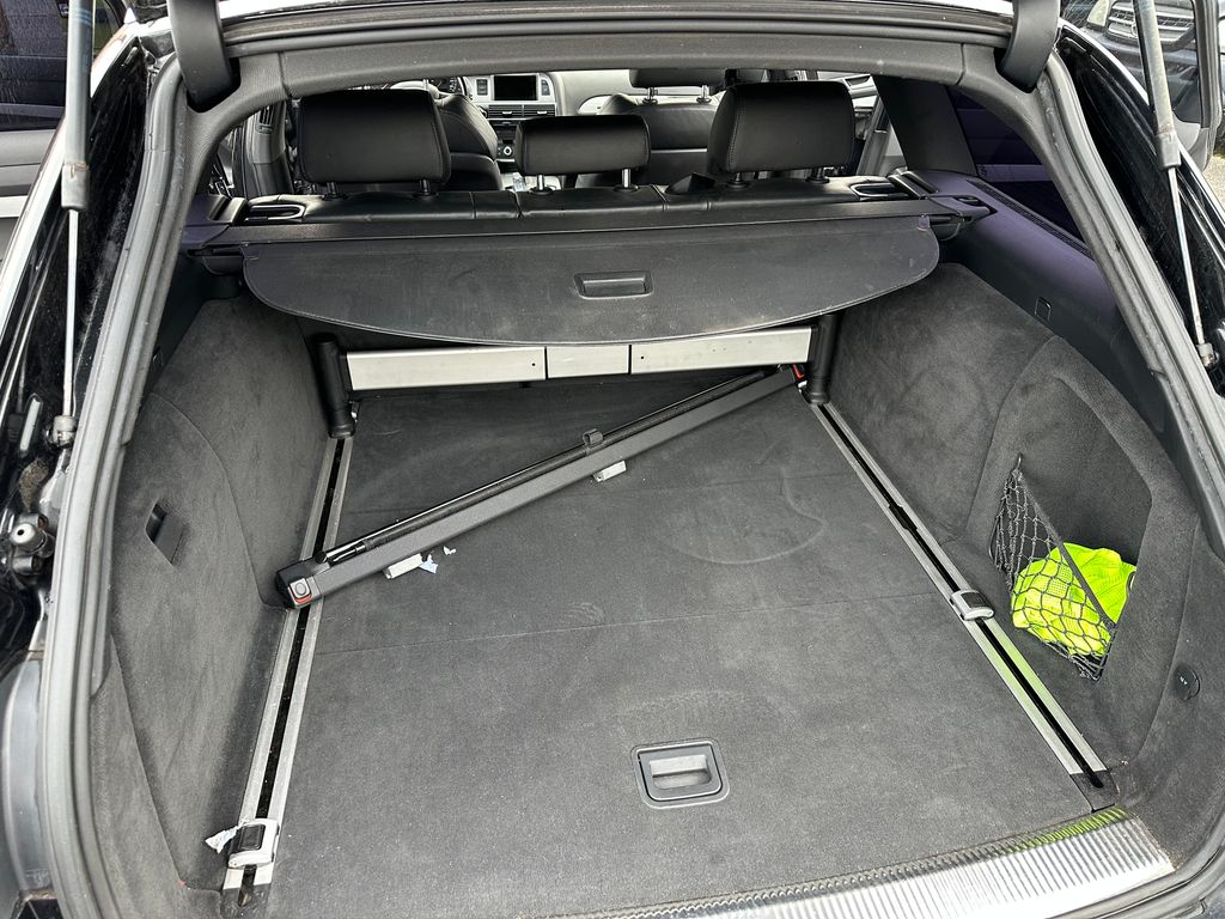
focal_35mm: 24
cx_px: 612
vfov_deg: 56.8
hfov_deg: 71.6
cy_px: 460
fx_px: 849
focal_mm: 6.86
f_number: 1.78
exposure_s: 1/121
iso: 200
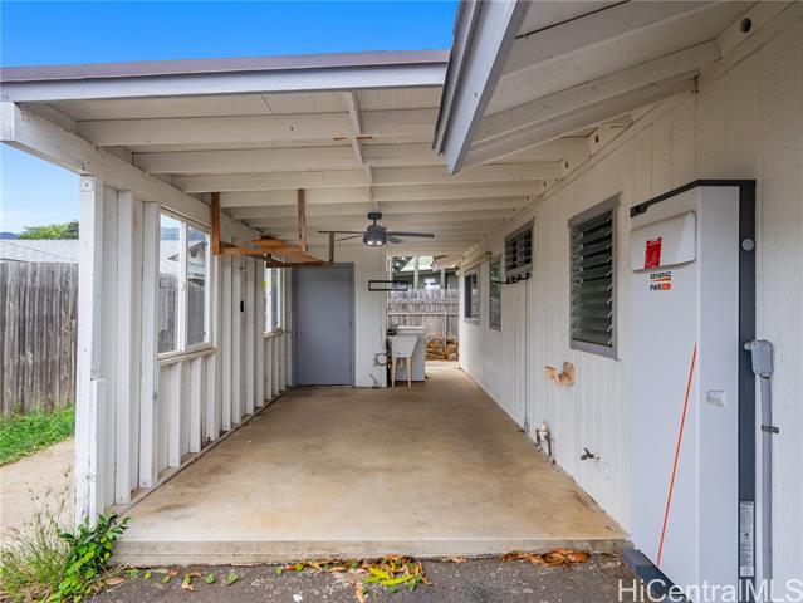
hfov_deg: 81.7
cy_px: 302
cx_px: 402
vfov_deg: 66.0
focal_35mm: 20
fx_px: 464
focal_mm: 10
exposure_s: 1/2500
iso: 250
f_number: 4
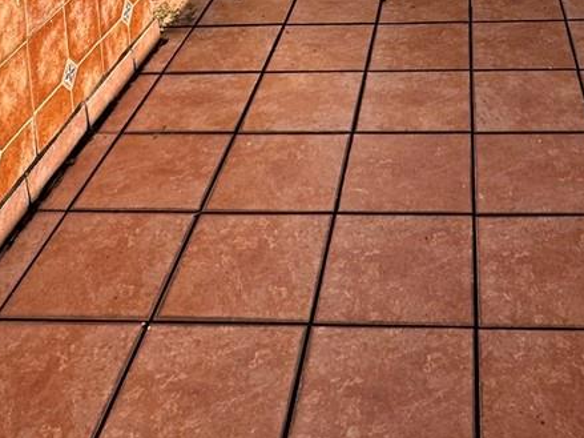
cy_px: -270
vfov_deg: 22.0
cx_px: 404
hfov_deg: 37.0
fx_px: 860
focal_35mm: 51
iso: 40
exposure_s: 1/2132
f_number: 2.2
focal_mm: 2.22
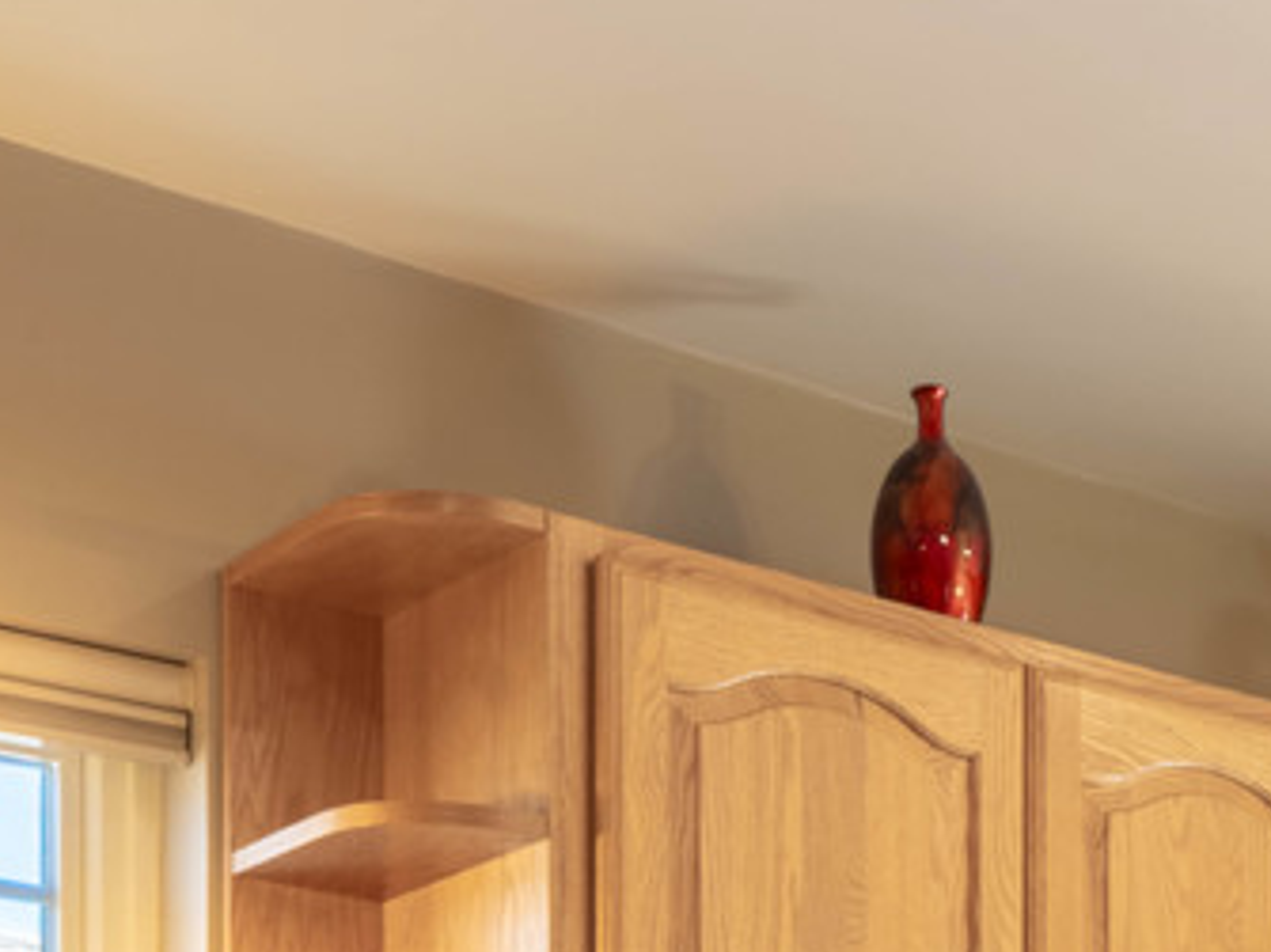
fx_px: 2900
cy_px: 1627
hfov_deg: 23.7
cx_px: 1271
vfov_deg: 16.2
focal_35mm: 79
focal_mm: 17
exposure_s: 1/15
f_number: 13
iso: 160
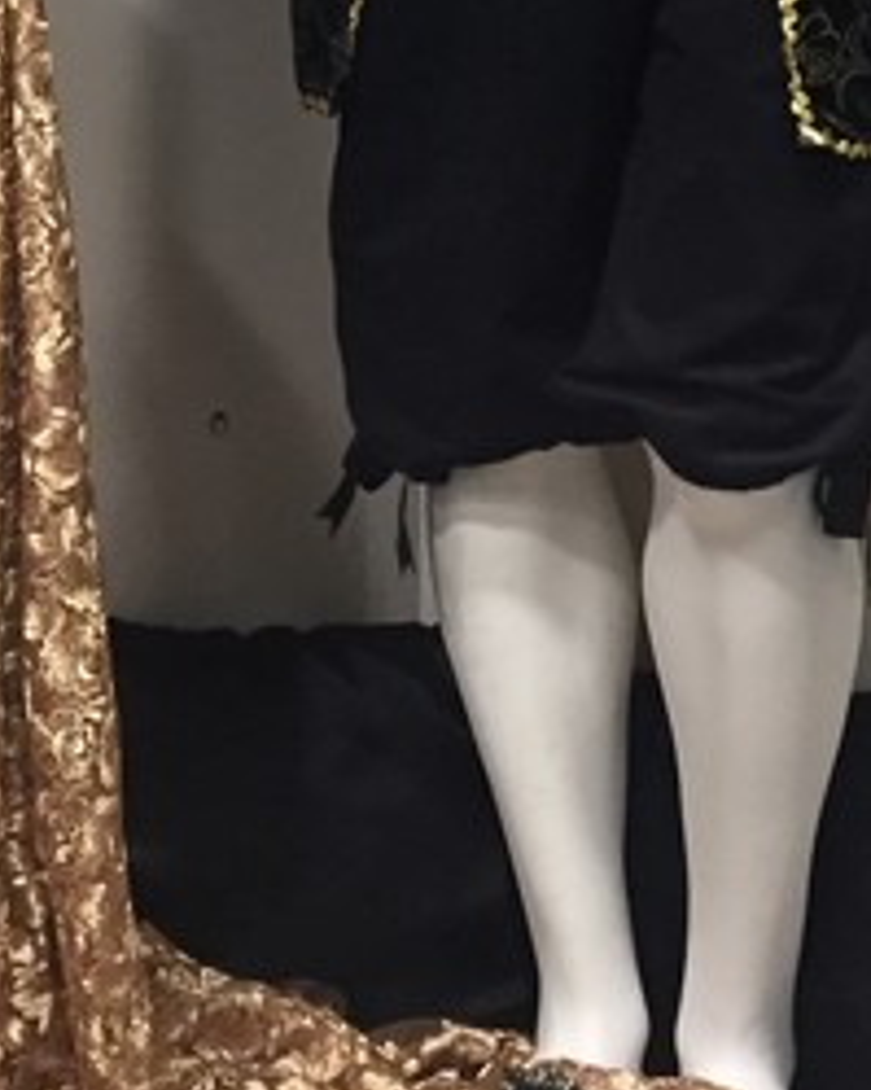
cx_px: 101
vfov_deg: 20.1
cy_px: -92
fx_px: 2934
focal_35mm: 91
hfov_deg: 16.7
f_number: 2.2
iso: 250
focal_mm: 4.15
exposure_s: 1/20
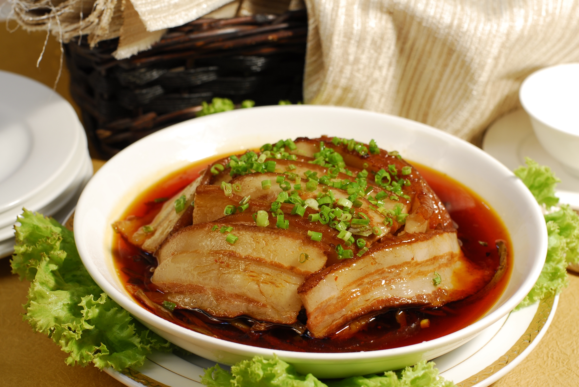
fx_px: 1207
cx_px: 290
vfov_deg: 18.2
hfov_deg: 27.0
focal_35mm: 75
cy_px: 194
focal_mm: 50
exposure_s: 1/15
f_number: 6.3
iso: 100
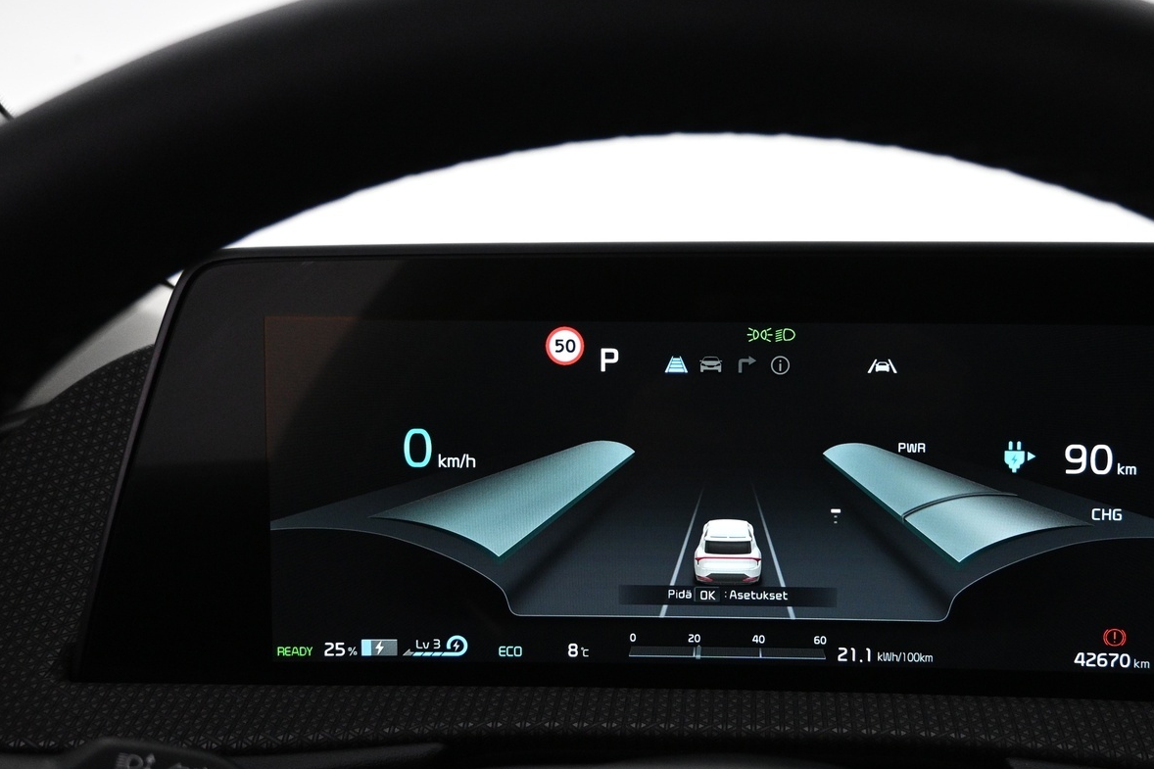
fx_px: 1058
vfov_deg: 39.9
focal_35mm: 33
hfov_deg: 56.5
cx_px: 729
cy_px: 432
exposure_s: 1/60
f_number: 3.5
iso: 1600
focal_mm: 16
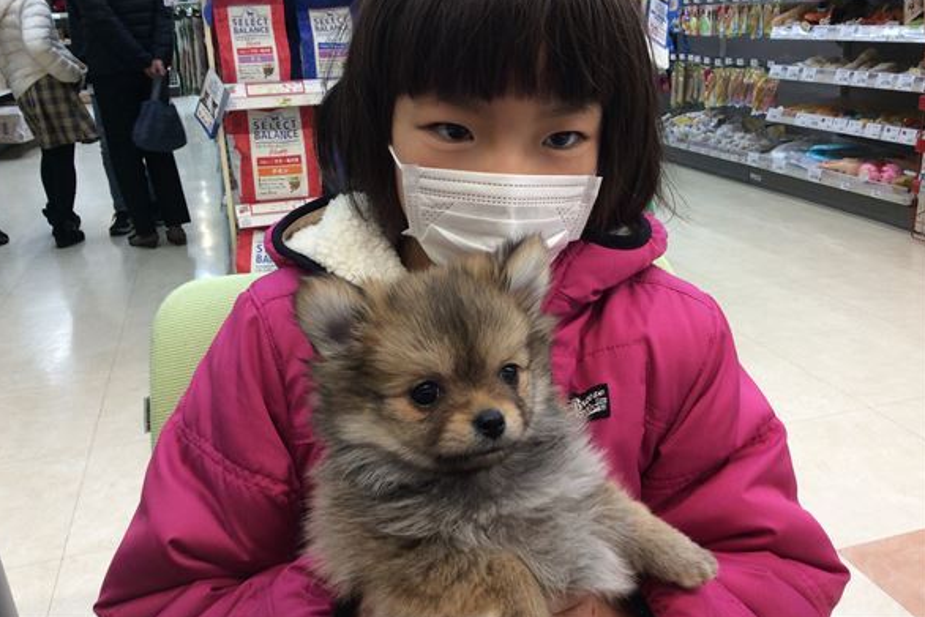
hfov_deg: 55.8
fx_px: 874
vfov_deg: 38.8
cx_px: 458
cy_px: 270
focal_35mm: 34
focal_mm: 3.3
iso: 50
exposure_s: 1/24
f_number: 2.4
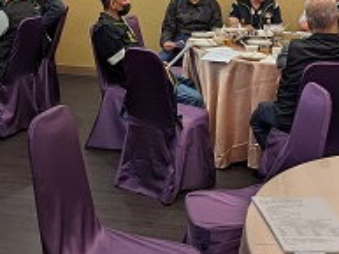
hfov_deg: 31.6
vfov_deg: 22.7
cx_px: 144
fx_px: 598
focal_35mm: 61
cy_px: -24
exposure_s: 1/120
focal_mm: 6.81
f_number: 1.85
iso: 295
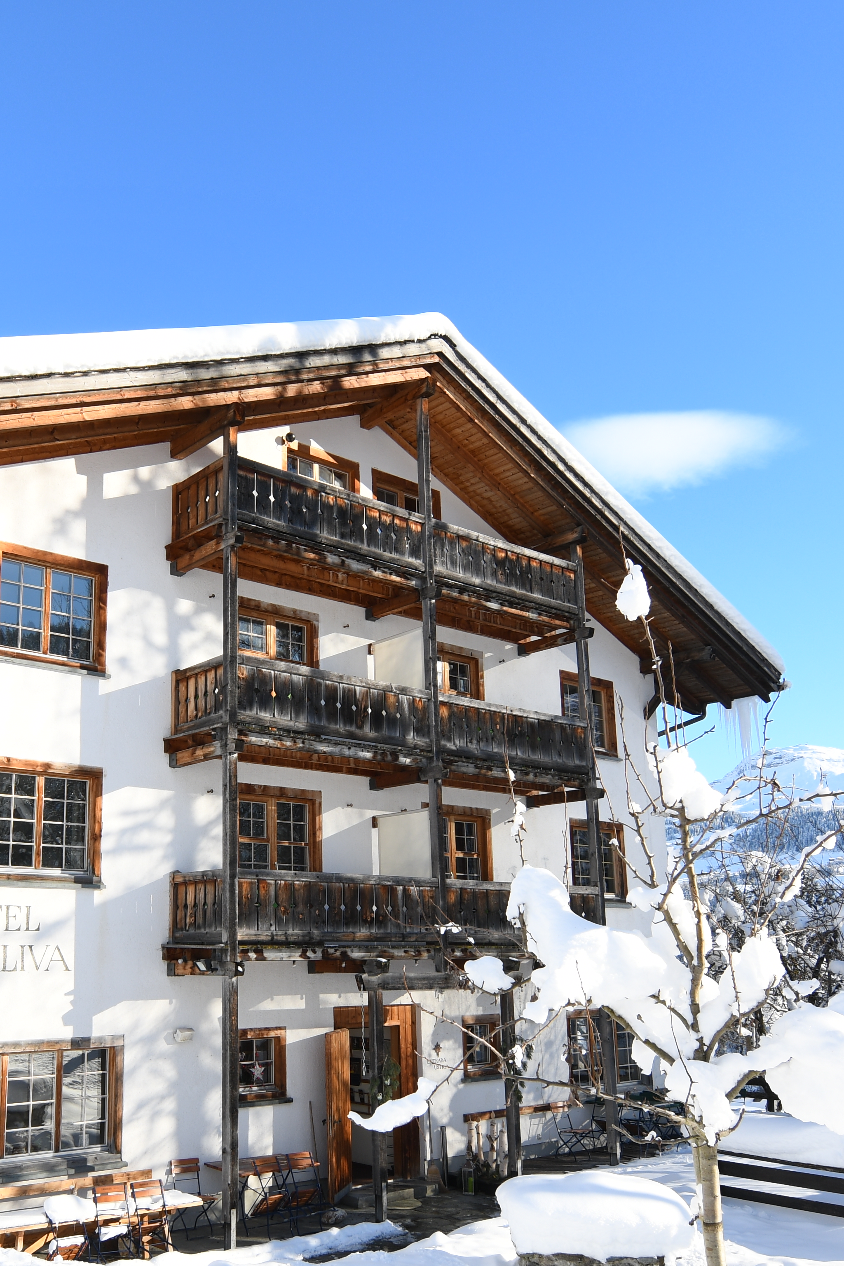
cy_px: 728
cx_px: 285
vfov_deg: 63.3
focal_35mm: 29
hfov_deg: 44.3
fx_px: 1020
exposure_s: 1/160
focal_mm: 11
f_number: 7.1
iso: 100
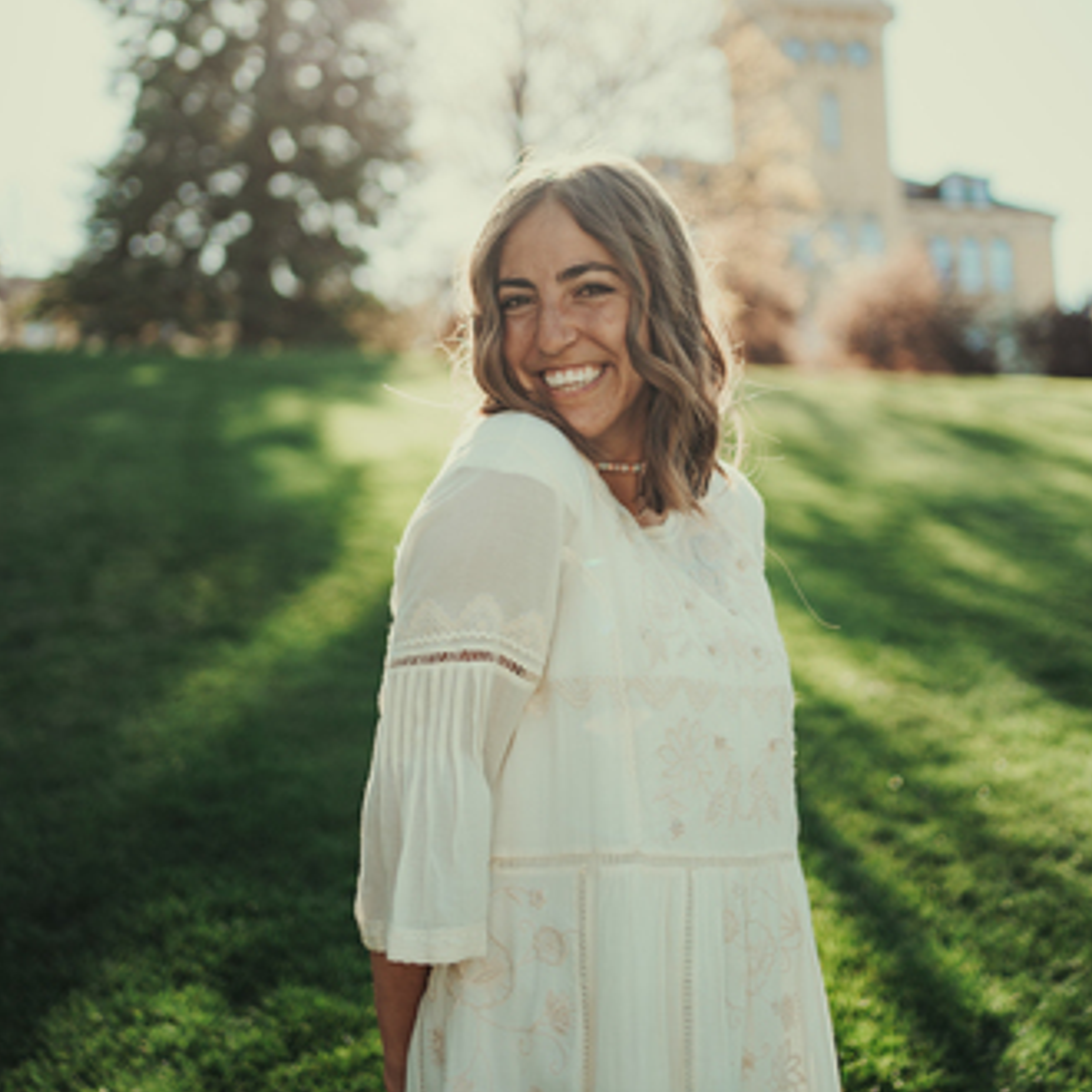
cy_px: 377
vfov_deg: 37.2
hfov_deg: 37.6
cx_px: 544
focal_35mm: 45
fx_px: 1606
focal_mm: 35
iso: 100
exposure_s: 1/1250
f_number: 1.8
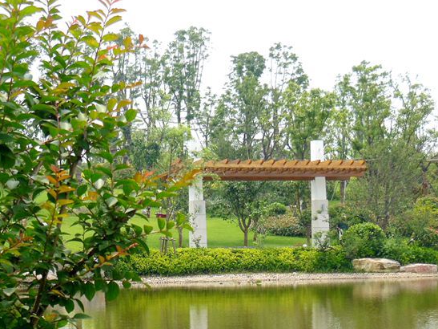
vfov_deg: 11.3
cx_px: 251
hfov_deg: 15.1
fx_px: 1657
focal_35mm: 131
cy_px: 240
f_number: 5.4
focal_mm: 14.3
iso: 125
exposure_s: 1/320
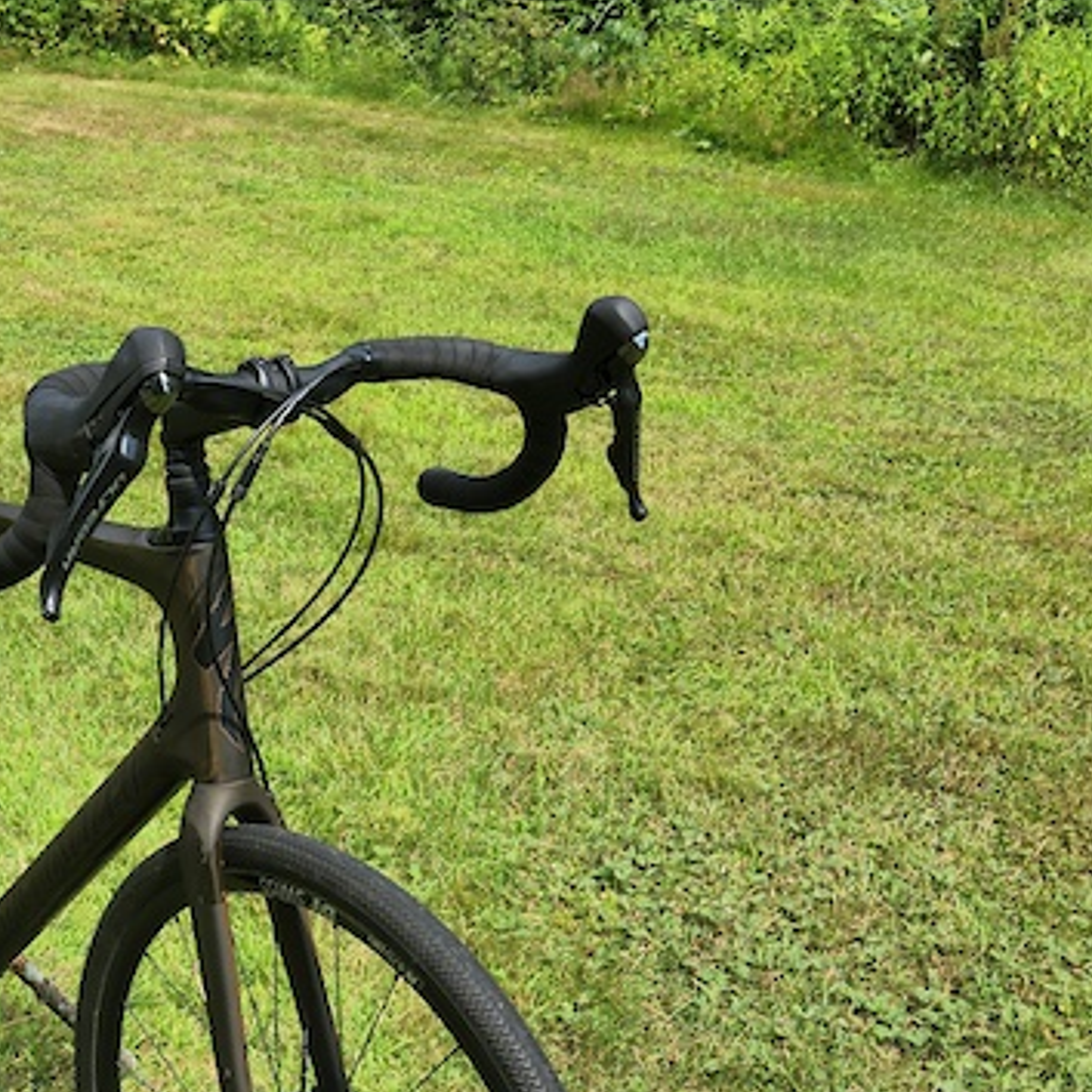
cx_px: 222
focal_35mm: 46
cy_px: 895
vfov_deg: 35.4
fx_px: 1642
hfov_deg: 35.6
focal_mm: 5.4
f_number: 1.8
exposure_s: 1/474
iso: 20
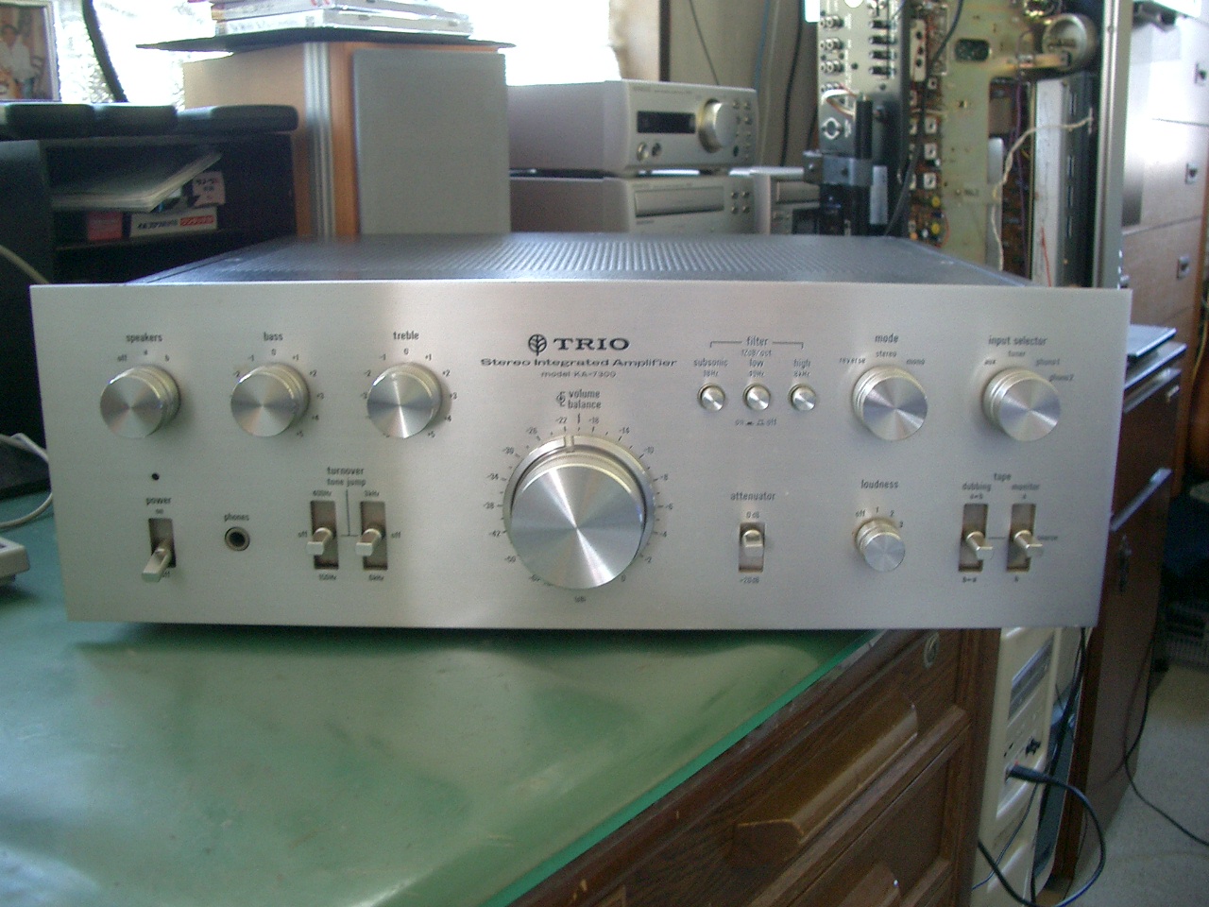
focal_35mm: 35
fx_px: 1222
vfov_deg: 40.7
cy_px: 454
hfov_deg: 52.6
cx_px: 604
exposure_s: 1/25
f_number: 2.6
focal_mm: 5.8
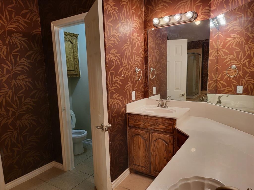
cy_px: 95
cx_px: 127
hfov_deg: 71.6
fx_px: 176
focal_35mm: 24
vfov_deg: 56.8
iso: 200
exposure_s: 1/60
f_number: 1.8
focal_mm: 5
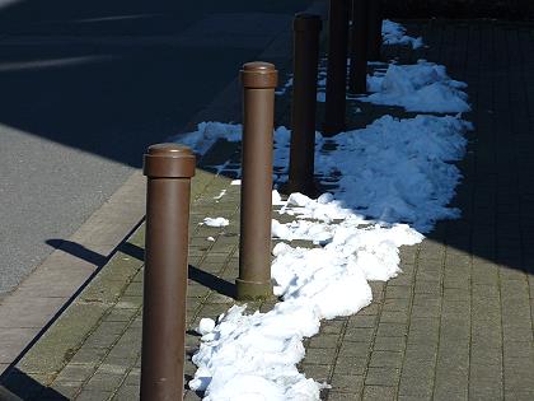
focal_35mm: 137
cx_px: 267
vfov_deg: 10.8
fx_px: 2113
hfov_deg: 14.4
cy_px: 200
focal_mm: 22.5
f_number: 5
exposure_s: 1/500
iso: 80
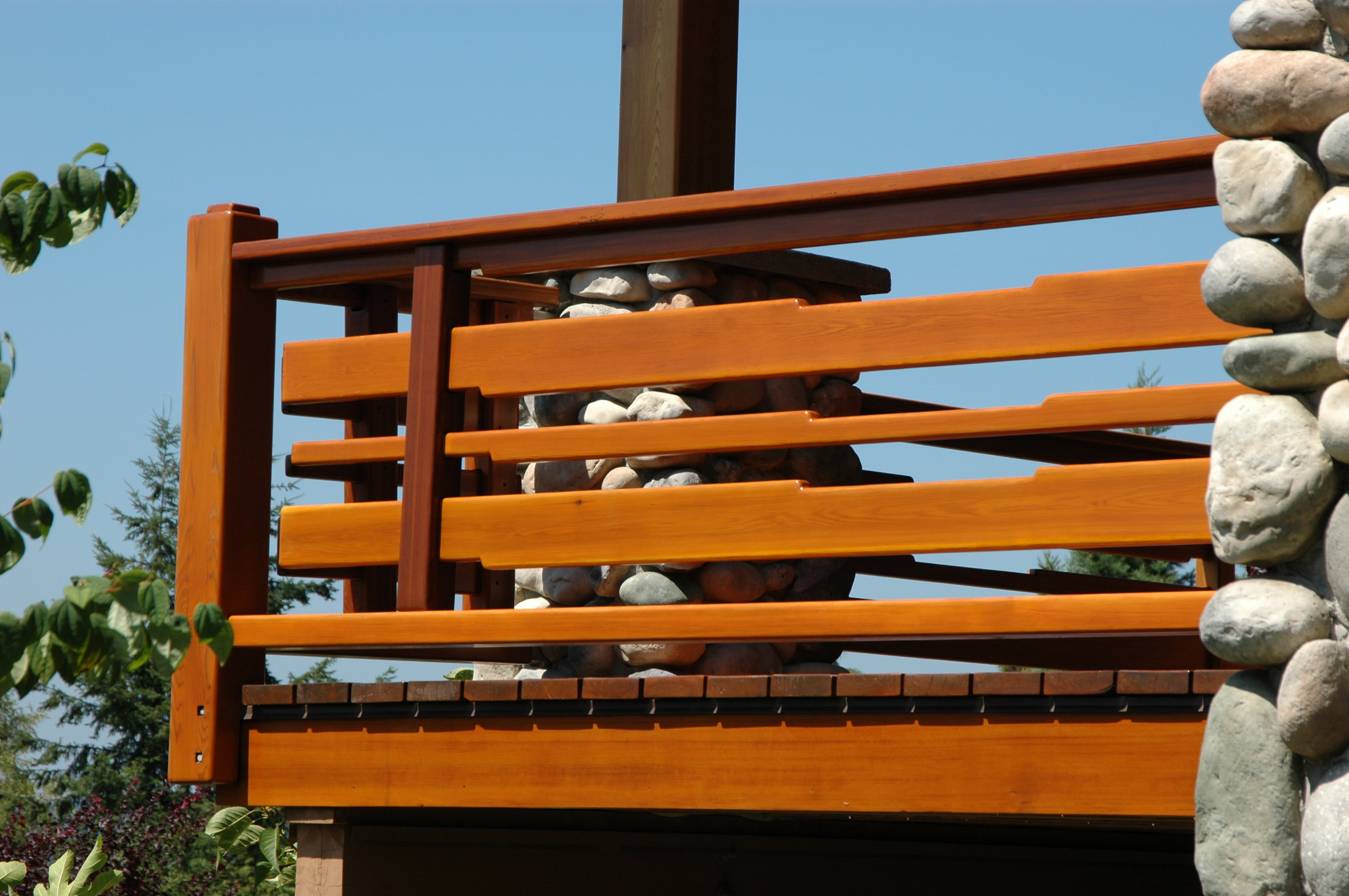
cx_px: 674
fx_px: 4380
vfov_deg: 11.7
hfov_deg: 17.5
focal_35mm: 117
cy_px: 448
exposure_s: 1/350
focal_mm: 78
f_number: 9.5
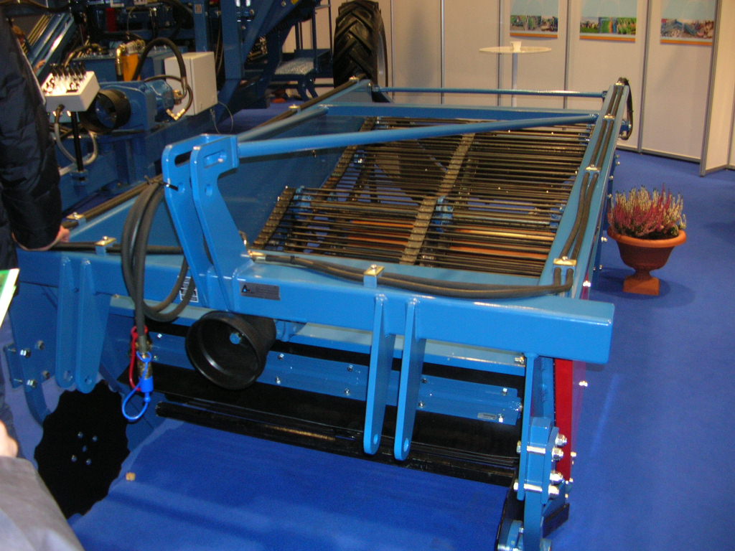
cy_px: 276
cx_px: 368
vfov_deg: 40.7
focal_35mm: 35
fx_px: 743
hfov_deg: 52.6
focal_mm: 5.8
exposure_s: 1/60.1
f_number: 2.8
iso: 107
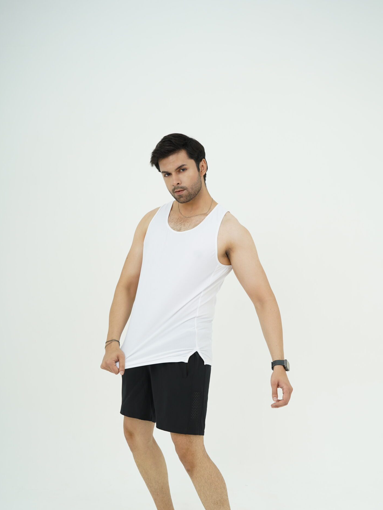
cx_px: 195
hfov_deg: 31.5
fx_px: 679
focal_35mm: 46
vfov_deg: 40.8
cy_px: 335
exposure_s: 1/160
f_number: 5
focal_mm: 35
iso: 200
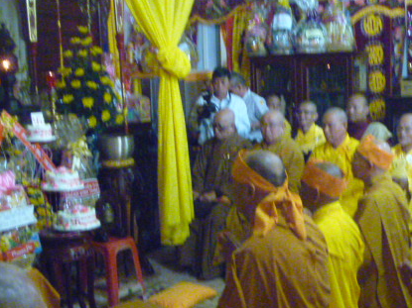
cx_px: 253
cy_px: 192
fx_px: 643
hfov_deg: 35.4
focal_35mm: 54
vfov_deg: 26.9
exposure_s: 1/15
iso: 1250
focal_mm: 6.3
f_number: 3.5
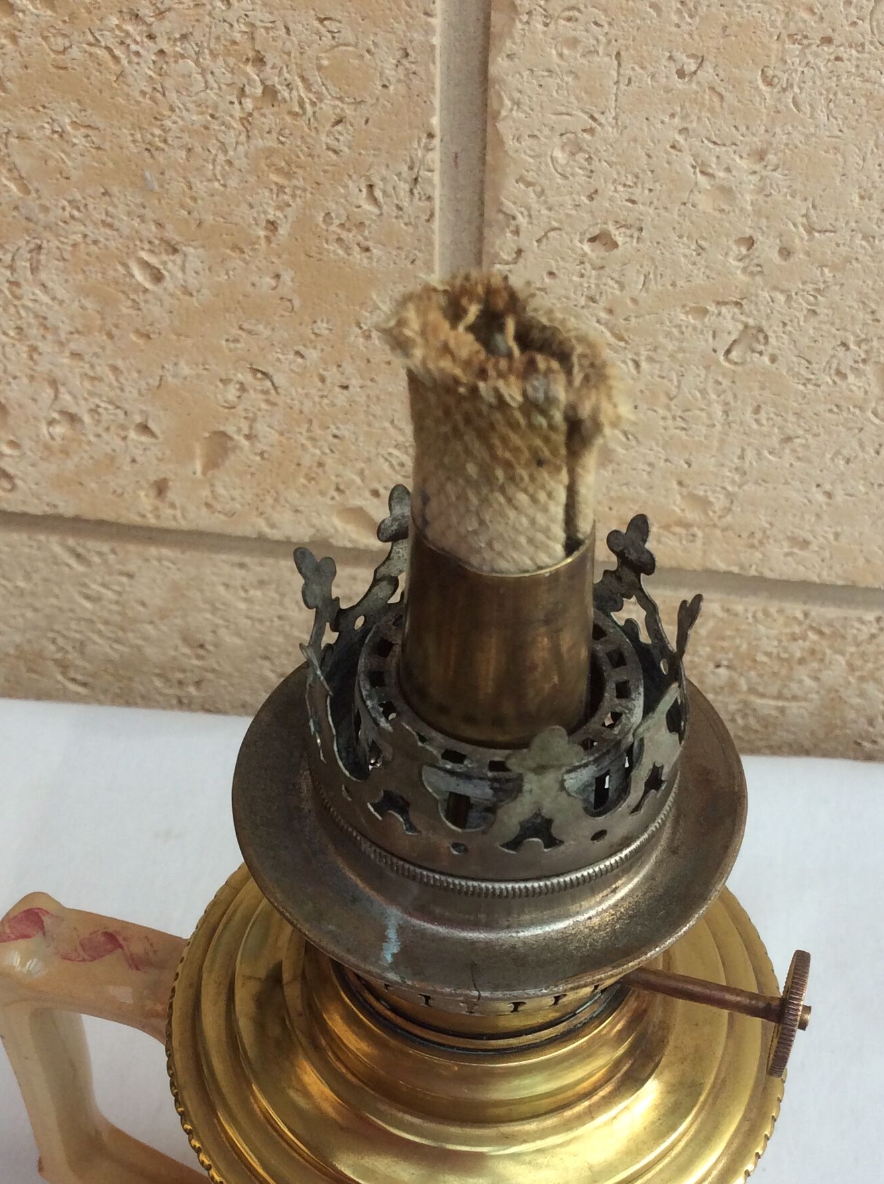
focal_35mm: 47
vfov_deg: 39.7
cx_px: 502
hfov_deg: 30.8
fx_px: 1605
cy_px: 848
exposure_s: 1/100
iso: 40
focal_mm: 3.3
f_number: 2.4
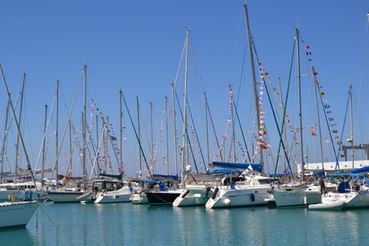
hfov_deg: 41.1
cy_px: 123
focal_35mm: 48
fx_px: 492
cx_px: 184
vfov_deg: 28.1
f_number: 10
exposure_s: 1/400
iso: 100
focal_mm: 32
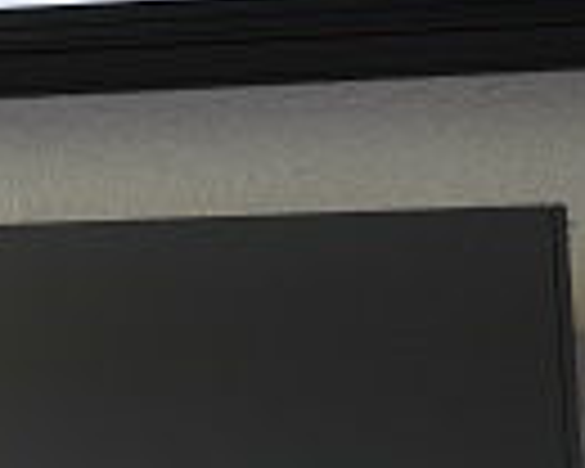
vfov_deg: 10.7
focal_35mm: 144
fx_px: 2493
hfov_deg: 12.8
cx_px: -256
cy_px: 396
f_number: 2.2
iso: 200
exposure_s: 1/200
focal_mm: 15
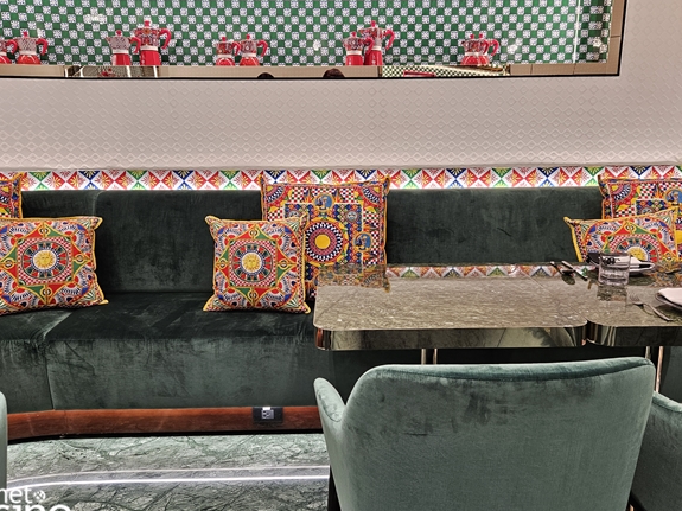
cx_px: 342
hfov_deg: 61.7
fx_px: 571
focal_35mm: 29
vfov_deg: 48.2
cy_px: 245
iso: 200
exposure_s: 1/100
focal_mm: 5.4
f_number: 1.8
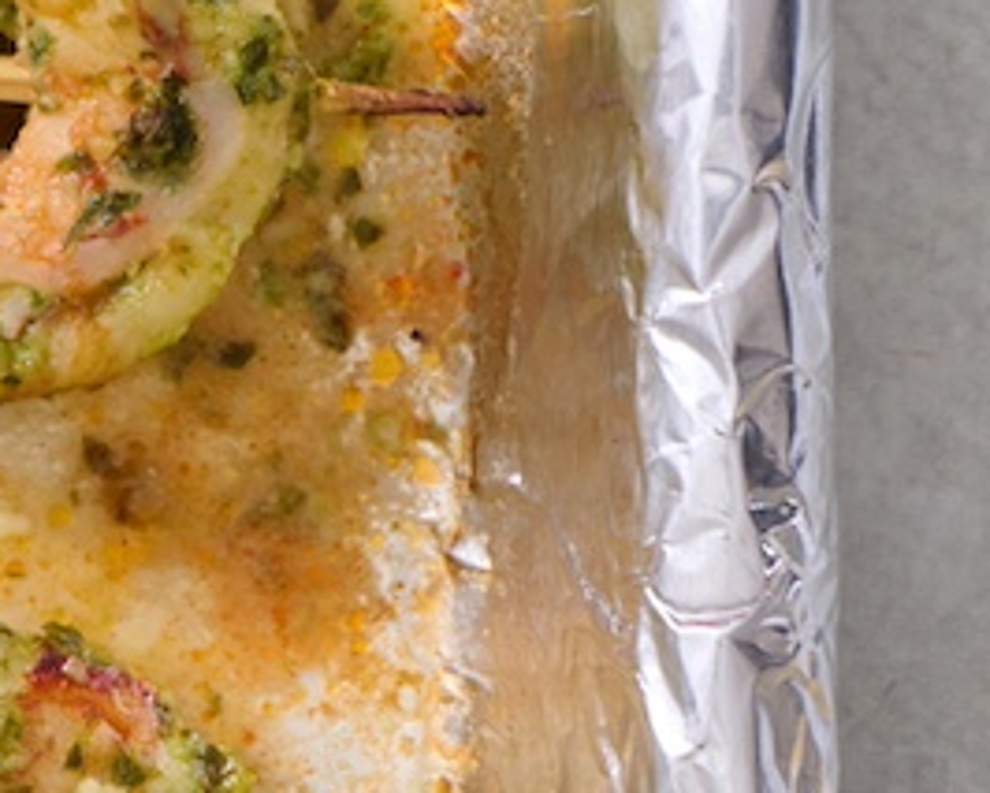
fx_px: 9848
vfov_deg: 4.6
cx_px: -1217
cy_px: -346
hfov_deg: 5.6
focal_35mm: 336
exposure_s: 1/200
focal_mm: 53
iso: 500
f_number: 14
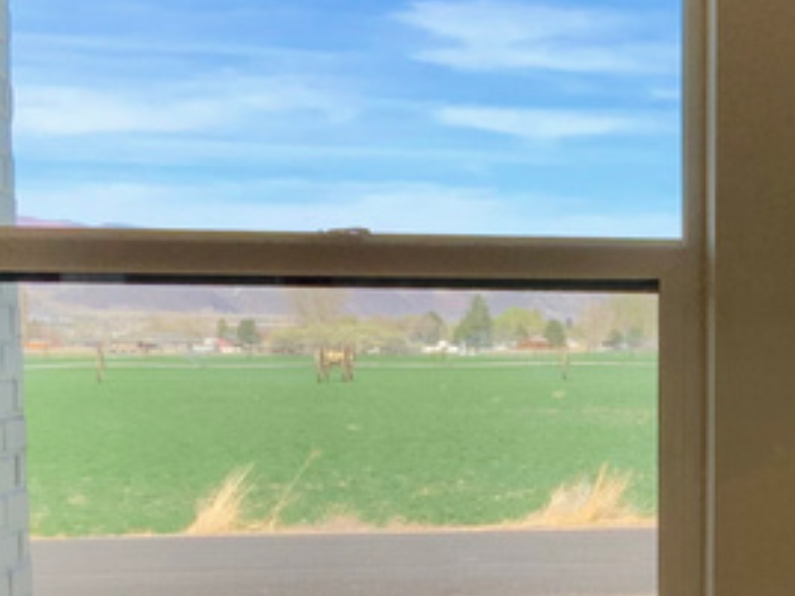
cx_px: 878
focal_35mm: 111
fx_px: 2549
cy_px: 498
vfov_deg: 13.3
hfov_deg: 17.1
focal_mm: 3
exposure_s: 1/217
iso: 16
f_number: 1.8
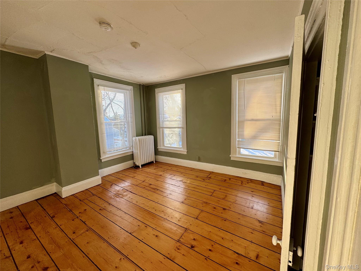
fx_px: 146
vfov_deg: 85.7
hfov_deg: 102.1
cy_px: 136
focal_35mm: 14
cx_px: 180
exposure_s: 1/99
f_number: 2.2
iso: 64
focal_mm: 2.22
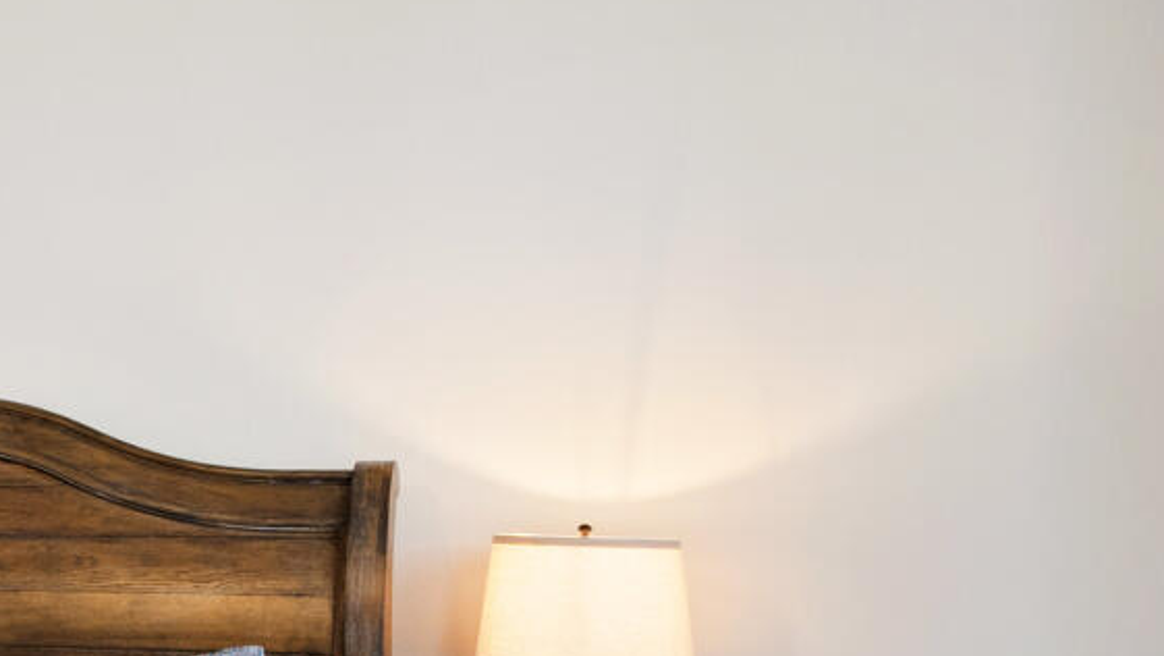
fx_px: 2593
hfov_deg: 20.3
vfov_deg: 14.4
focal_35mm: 84
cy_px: 469
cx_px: -745
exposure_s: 1/2.5
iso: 100
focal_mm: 10
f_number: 8
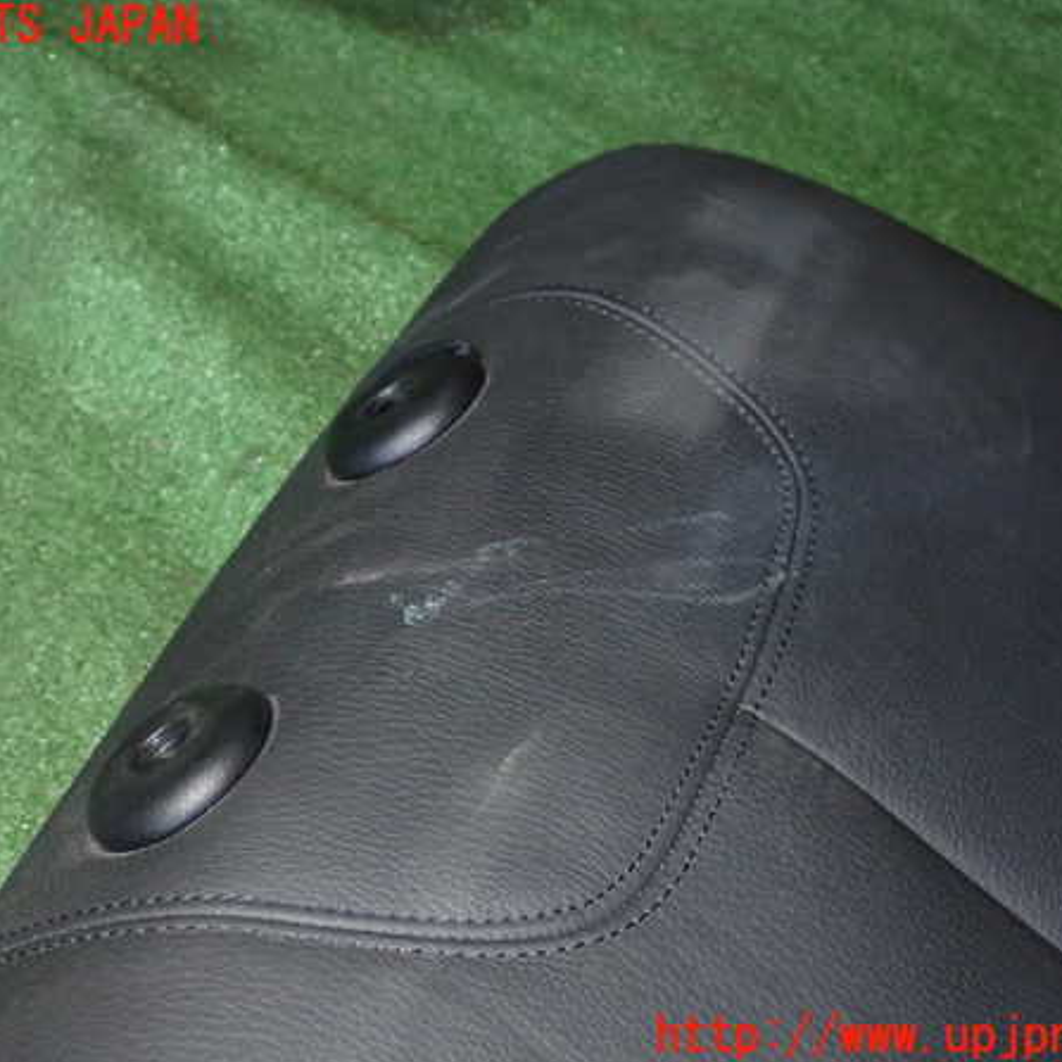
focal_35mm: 64
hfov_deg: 26.9
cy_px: 532
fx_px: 2221
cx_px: 480
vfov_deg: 26.9
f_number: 10
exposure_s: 1/50
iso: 1000
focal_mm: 9.65
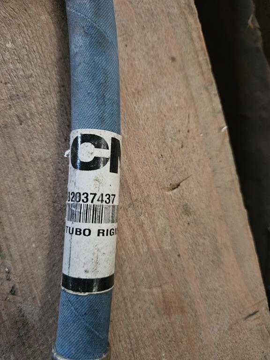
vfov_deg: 73.9
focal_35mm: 23
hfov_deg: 58.9
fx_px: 239
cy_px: 180
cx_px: 135
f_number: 1.8
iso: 640
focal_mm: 5.4
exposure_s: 1/25
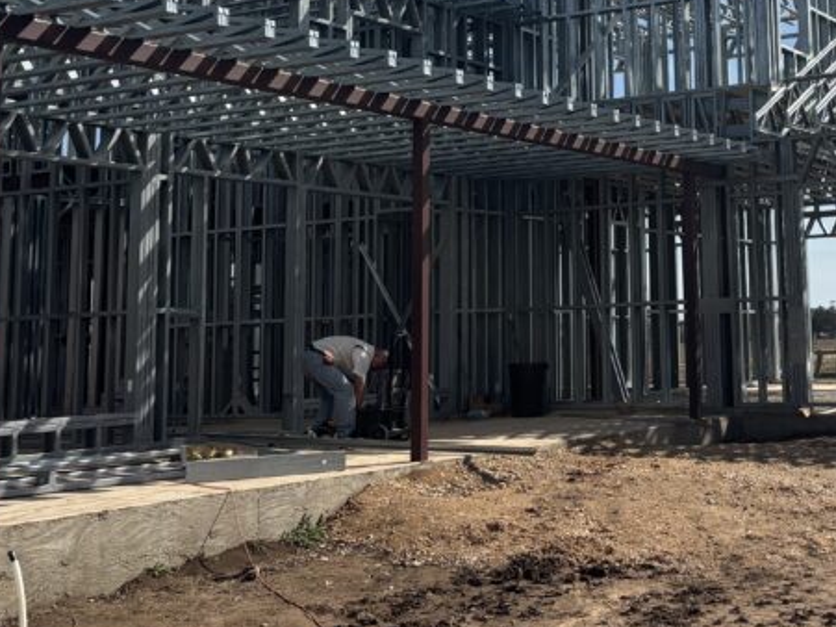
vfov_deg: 24.3
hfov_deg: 31.7
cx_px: 690
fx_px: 1425
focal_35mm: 59
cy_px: 91
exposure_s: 1/5348
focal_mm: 5.96
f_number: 1.6
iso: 50
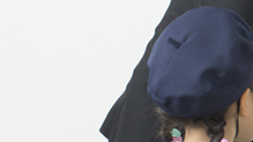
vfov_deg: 3.4
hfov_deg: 6.0
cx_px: 397
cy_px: 103
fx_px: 2401
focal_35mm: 358
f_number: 10
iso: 100
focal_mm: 50
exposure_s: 1/125
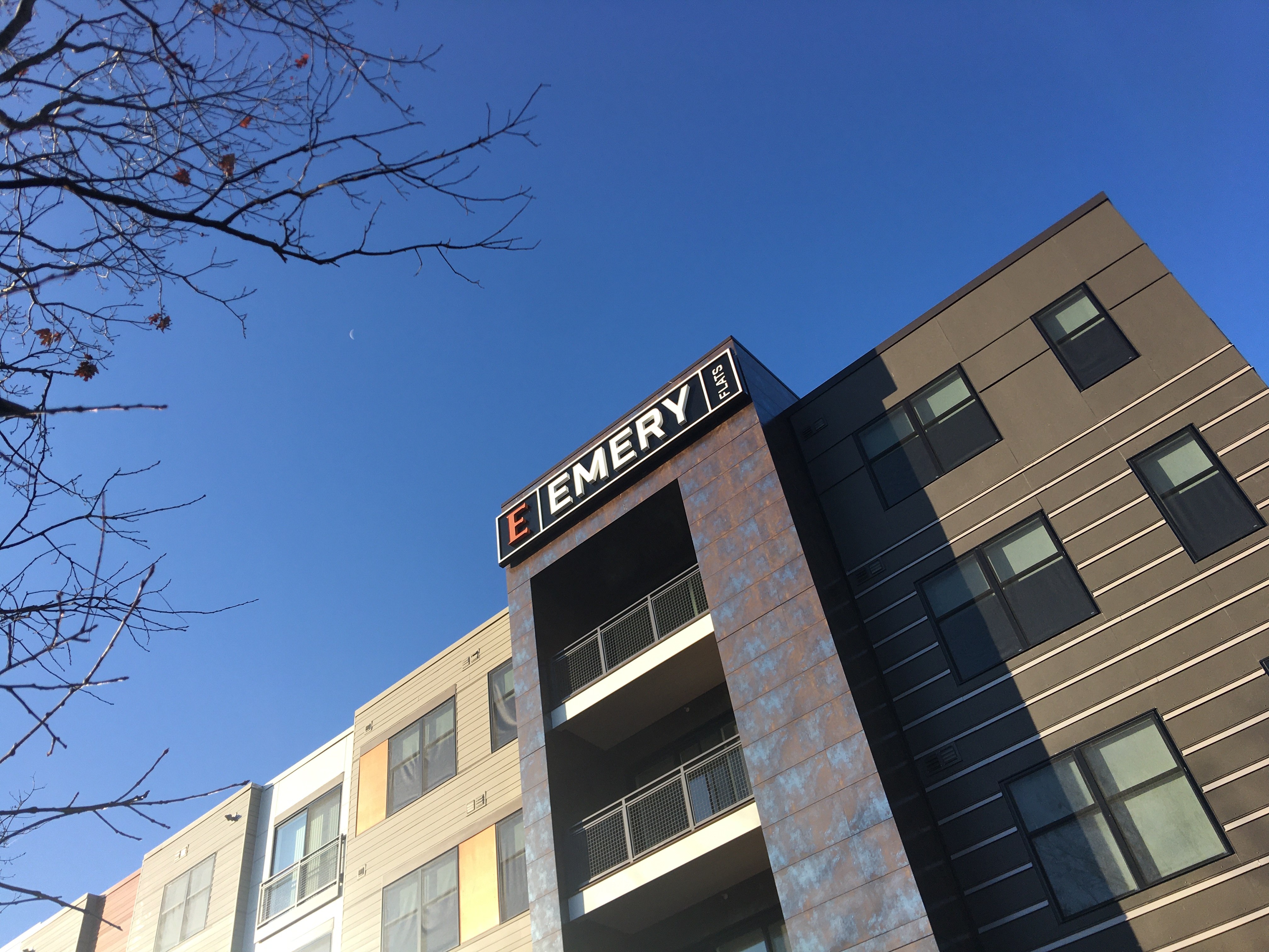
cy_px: 476
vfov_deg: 48.2
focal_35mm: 29
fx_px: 1063
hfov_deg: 61.7
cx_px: 634
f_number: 2.2
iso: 25
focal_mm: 4.15
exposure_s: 1/777
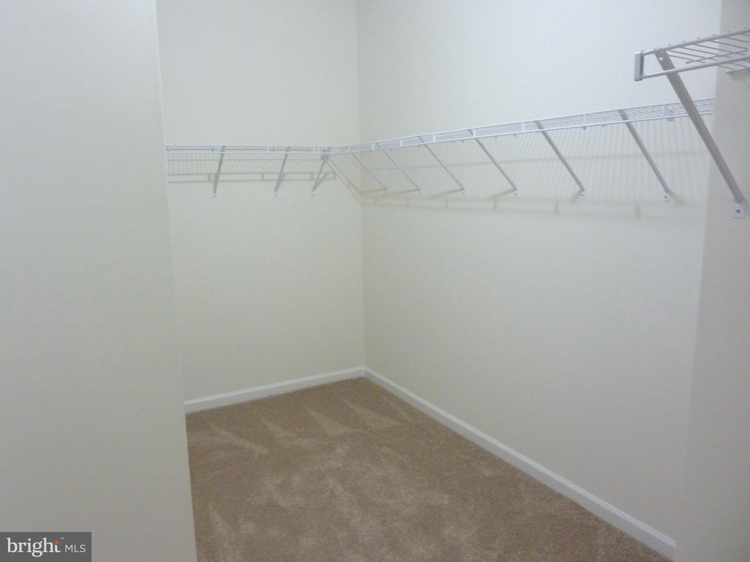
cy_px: 281
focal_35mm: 25
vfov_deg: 54.9
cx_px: 375
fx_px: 542
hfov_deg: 69.4
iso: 400
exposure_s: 1/15
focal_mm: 4.1
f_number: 3.3
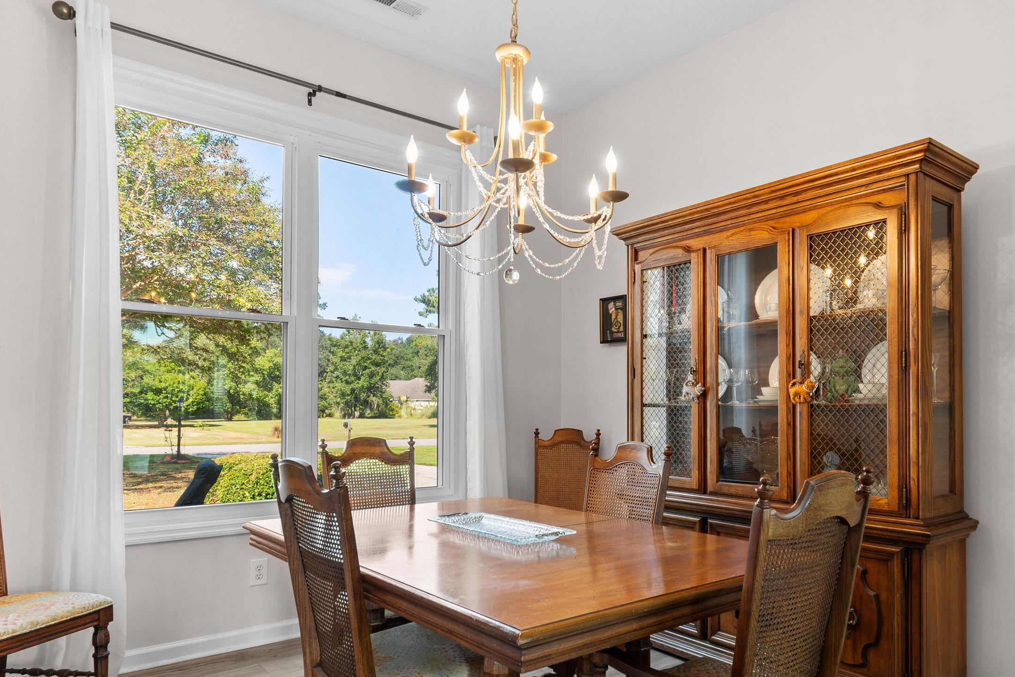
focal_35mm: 24
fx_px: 677
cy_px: 402
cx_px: 572
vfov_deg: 52.8
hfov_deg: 73.4
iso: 100
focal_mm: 11.5
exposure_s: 1/6
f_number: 4.8
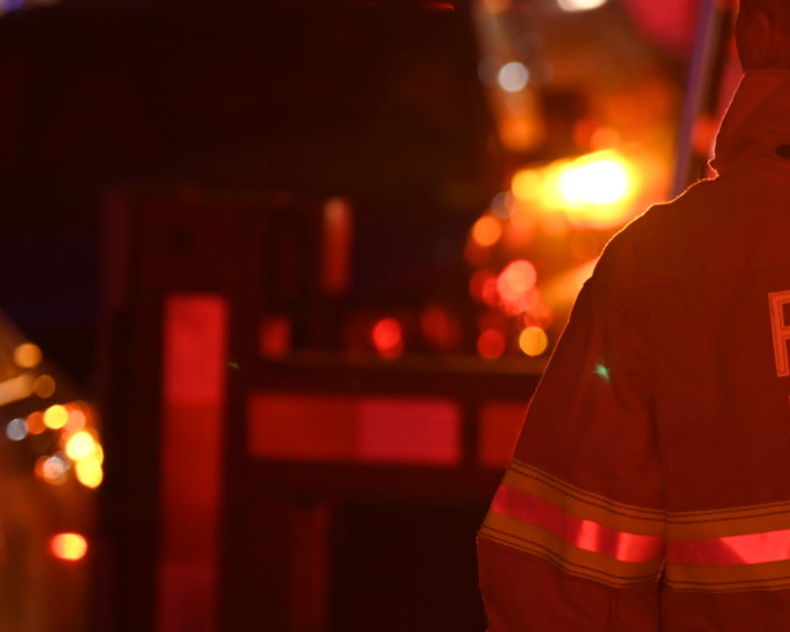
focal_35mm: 325
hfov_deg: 5.9
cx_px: 952
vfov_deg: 4.8
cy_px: 383
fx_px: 7600
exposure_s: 1/30
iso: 720
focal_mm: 116
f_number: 2.8
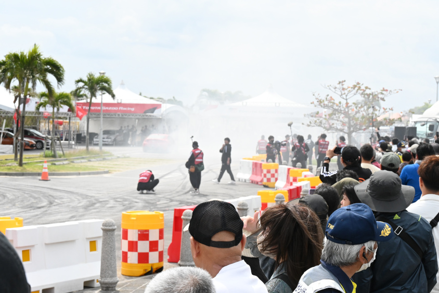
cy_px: 146
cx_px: 220
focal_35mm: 69
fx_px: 842
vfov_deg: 19.7
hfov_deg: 29.2
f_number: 13
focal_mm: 69
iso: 3200
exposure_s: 1/2500
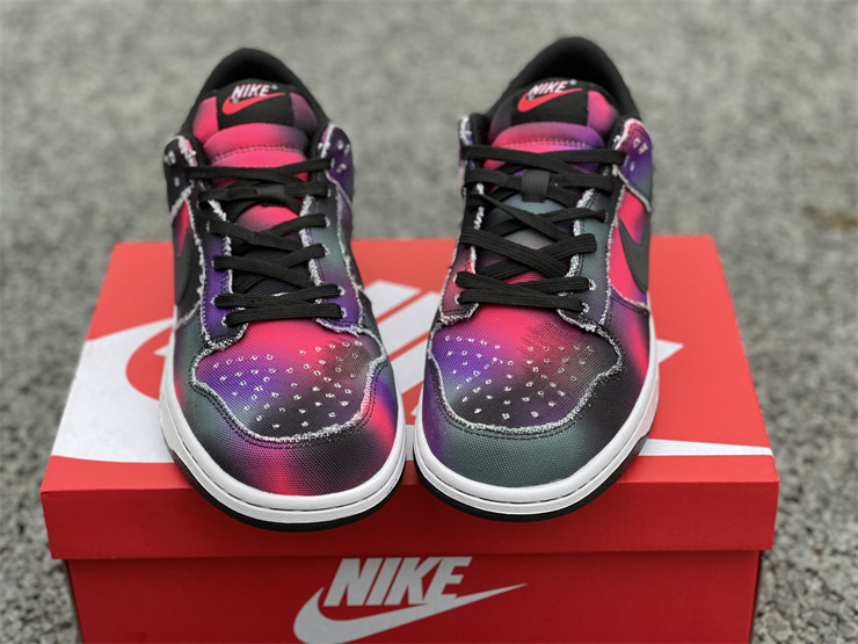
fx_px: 1586
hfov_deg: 30.3
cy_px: 322
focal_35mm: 64
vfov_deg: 22.9
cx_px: 429
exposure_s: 1/121
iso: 32
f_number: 2.2
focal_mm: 7.5
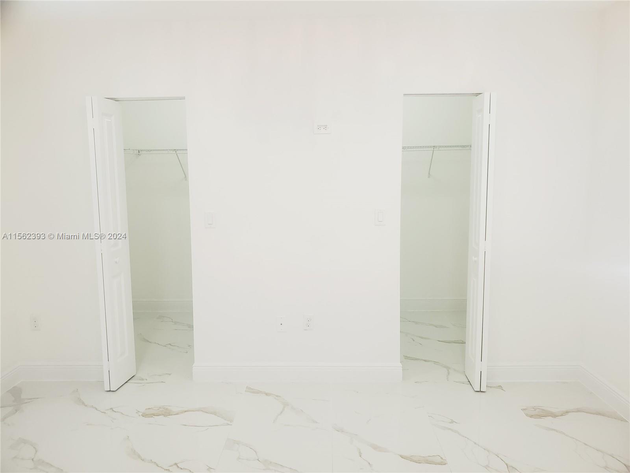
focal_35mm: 26
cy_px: 236
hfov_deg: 67.3
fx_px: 473
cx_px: 315
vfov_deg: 53.1
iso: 250
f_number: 2.4
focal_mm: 4.3
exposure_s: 1/120
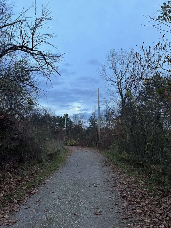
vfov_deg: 67.3
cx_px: 86
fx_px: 171
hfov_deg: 53.1
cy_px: 114
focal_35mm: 26
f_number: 1.6
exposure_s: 1/60
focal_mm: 5.1
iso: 160
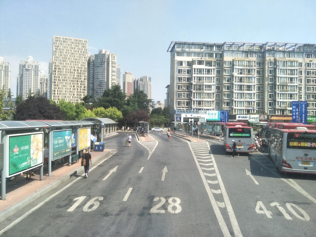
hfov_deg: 71.6
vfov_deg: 56.8
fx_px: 219
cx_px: 158
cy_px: 118
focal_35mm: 24
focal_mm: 4.1
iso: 33
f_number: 1.7
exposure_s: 1/1016
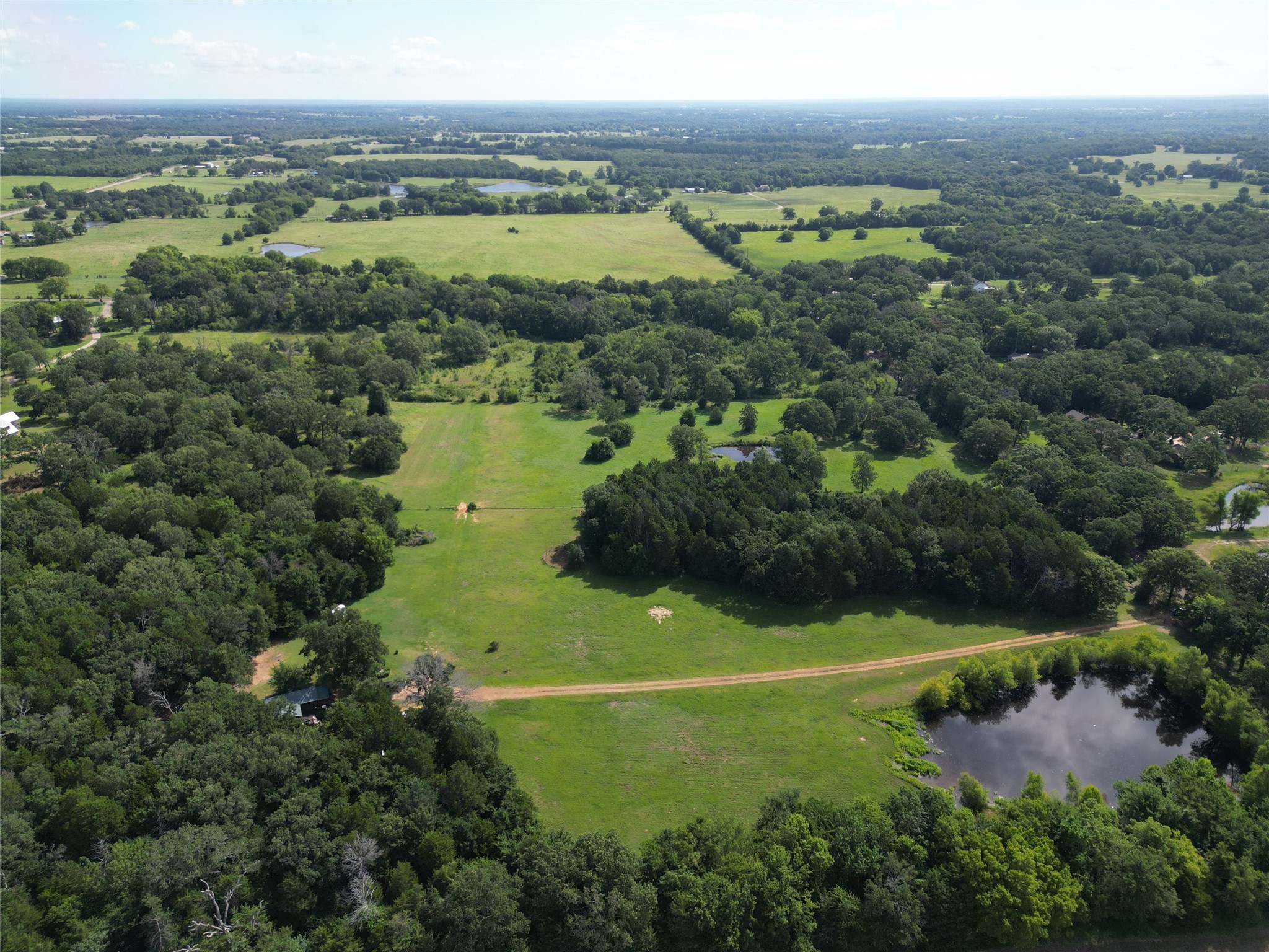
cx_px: 634
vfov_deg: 56.8
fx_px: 880
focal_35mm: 24
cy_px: 476
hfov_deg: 71.6
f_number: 1.7
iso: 110
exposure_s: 1/1500
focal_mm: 6.72
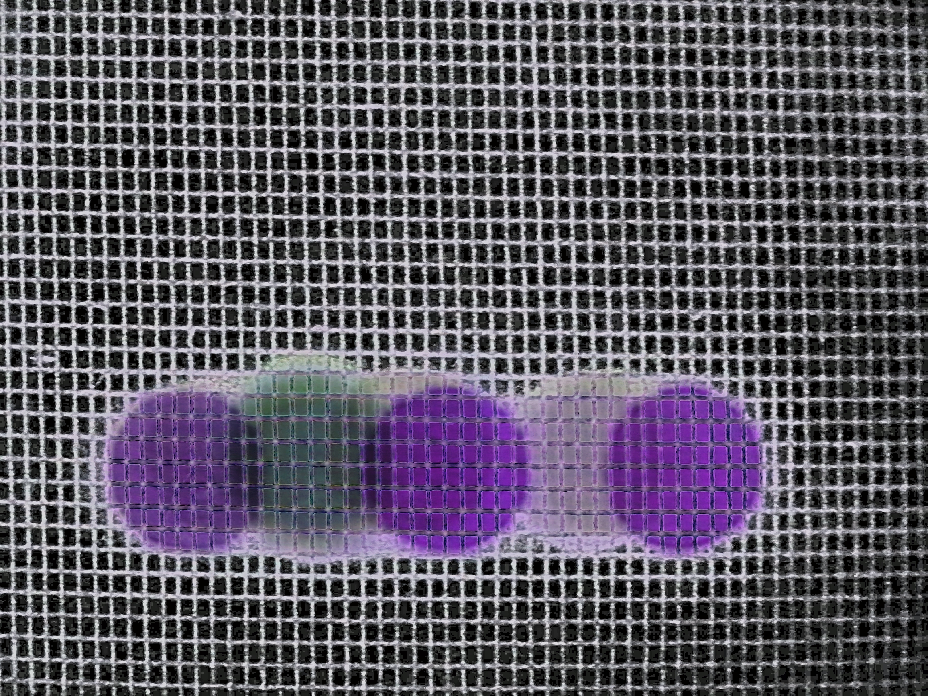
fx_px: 10616
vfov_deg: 3.8
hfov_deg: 5.0
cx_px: 464
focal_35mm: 396
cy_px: 348
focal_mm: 70.2
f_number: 4.8
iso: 3200
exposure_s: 1/50
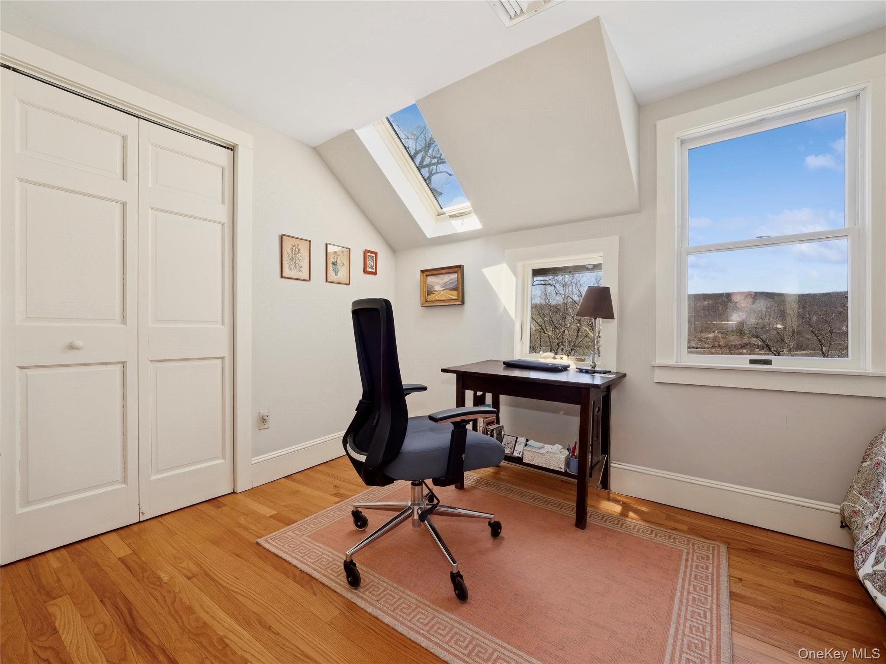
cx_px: 443
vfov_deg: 85.7
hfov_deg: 102.1
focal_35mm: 14
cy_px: 332
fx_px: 358
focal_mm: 7
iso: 200
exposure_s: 1/15
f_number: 8
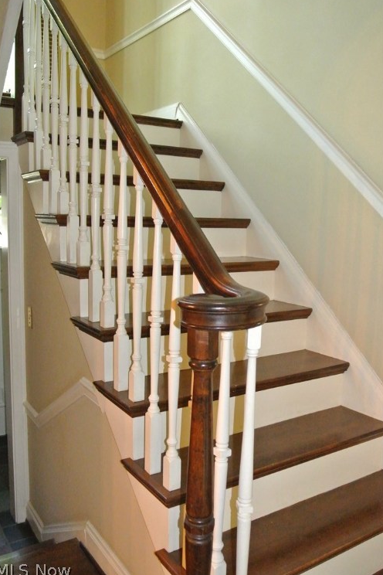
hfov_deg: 41.1
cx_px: 189
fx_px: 511
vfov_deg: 58.7
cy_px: 287
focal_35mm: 32
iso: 2800
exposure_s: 1/60
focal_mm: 11.8
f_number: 3.8
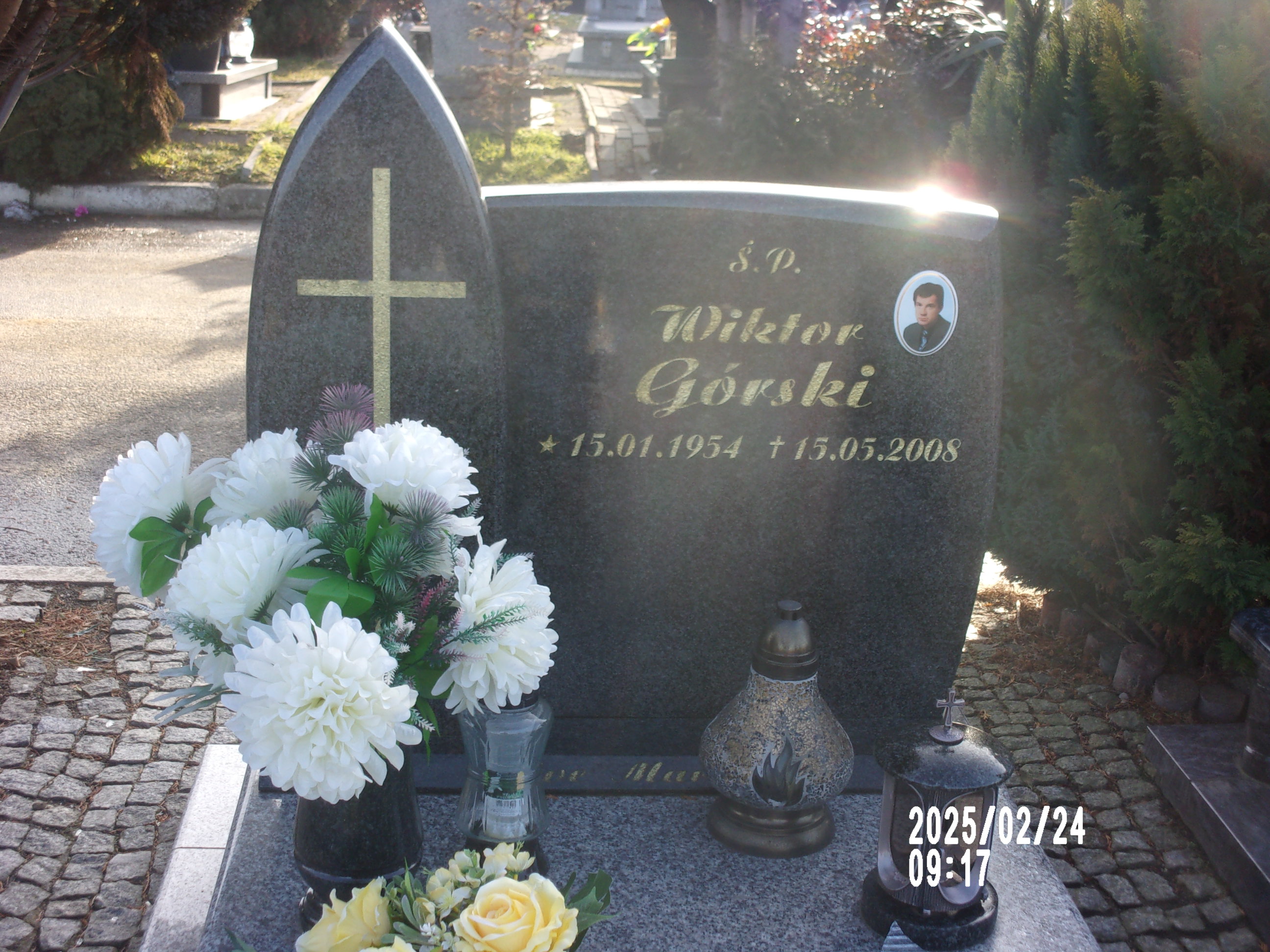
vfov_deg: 27.5
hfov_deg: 36.2
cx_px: 635
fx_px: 1944
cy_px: 476
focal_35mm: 53
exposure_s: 1/90
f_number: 4.9
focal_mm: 9.5
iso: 80
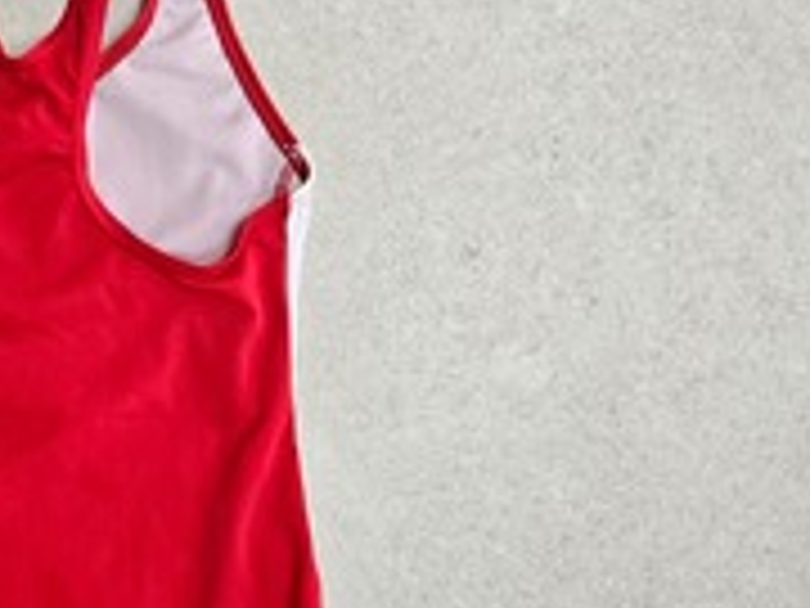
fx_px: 1076
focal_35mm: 46
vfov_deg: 31.4
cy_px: 387
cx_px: 148
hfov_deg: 39.4
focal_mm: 5.4
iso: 160
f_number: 1.8
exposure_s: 1/100
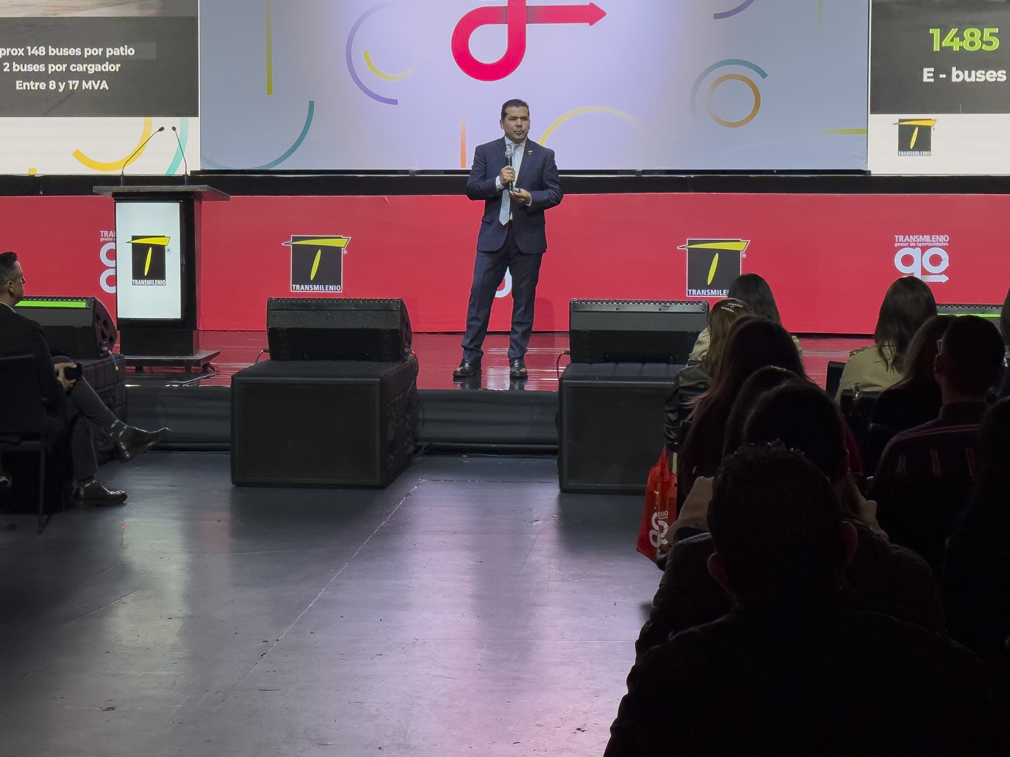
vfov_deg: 20.3
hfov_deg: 27.0
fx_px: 2101
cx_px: 472
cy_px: 216
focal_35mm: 72
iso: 80
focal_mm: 6.86
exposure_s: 1/120
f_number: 1.8
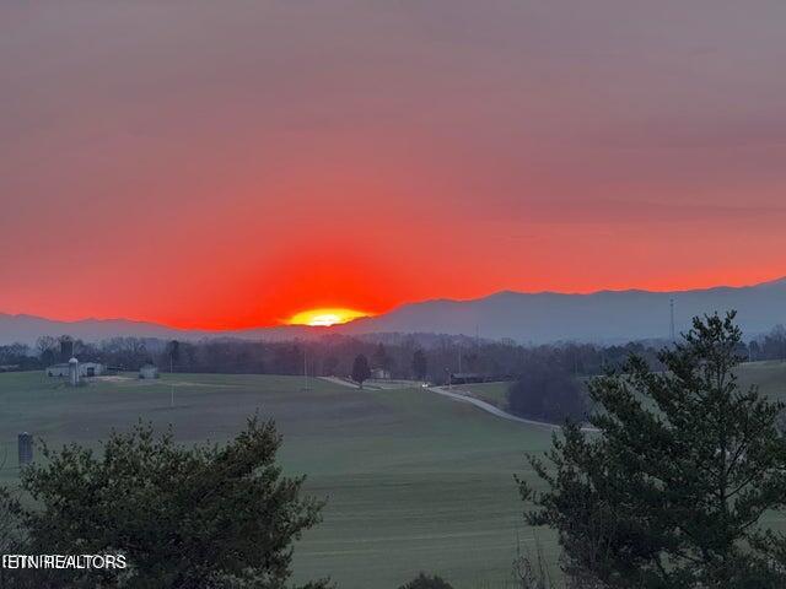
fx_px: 2725
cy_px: 294
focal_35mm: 120
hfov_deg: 16.4
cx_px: 393
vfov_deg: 12.3
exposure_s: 1/99
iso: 200
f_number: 2.8
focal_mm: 15.66
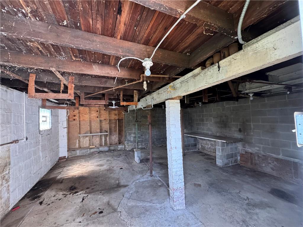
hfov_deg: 102.1
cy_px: 114
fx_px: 123
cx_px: 152
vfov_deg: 85.7
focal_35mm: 14
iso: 320
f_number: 2.2
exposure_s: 1/99
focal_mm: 2.22
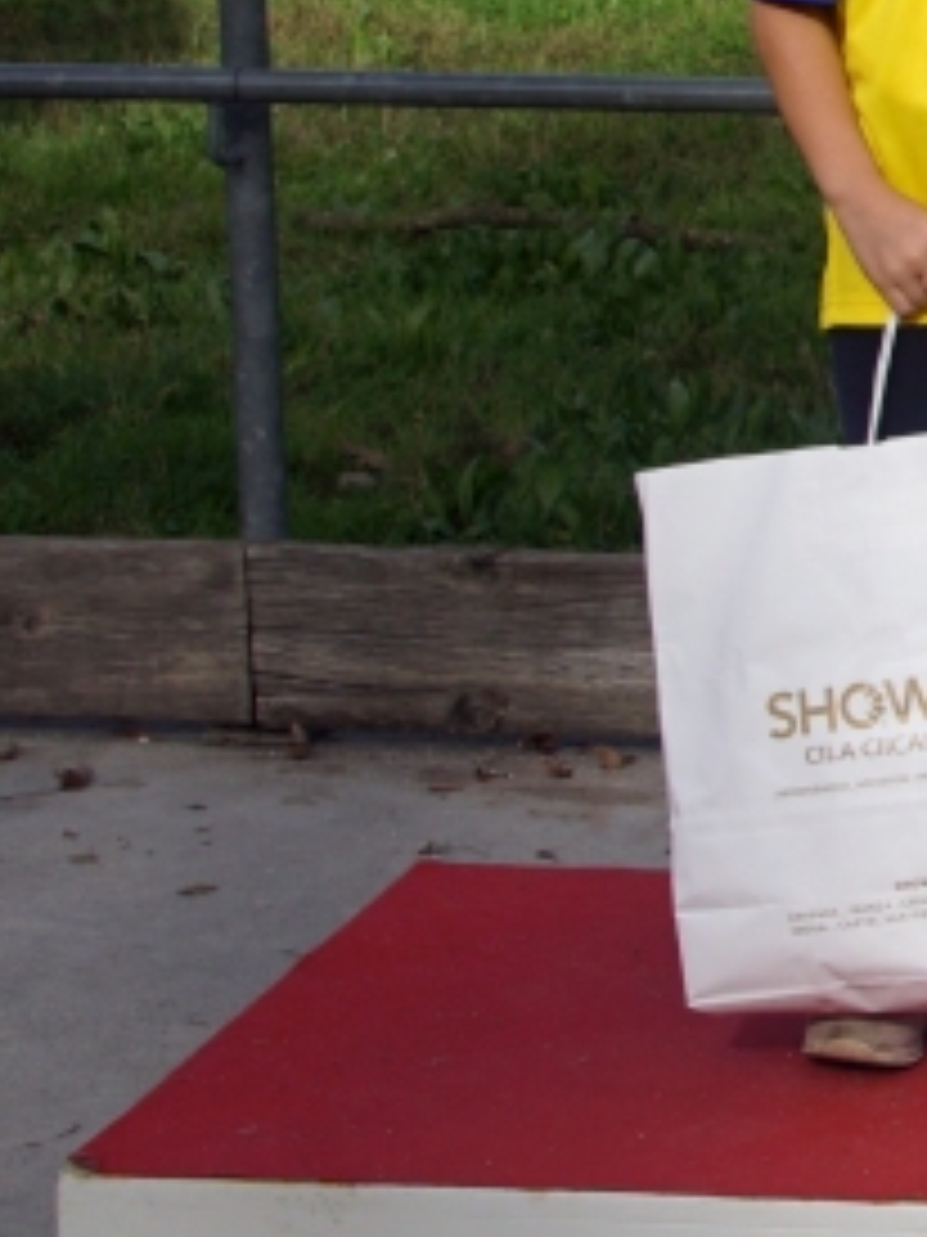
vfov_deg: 13.0
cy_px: 175
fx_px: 5396
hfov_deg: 9.2
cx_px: 1863
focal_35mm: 151
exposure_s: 1/320
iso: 100
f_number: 7.1
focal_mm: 24
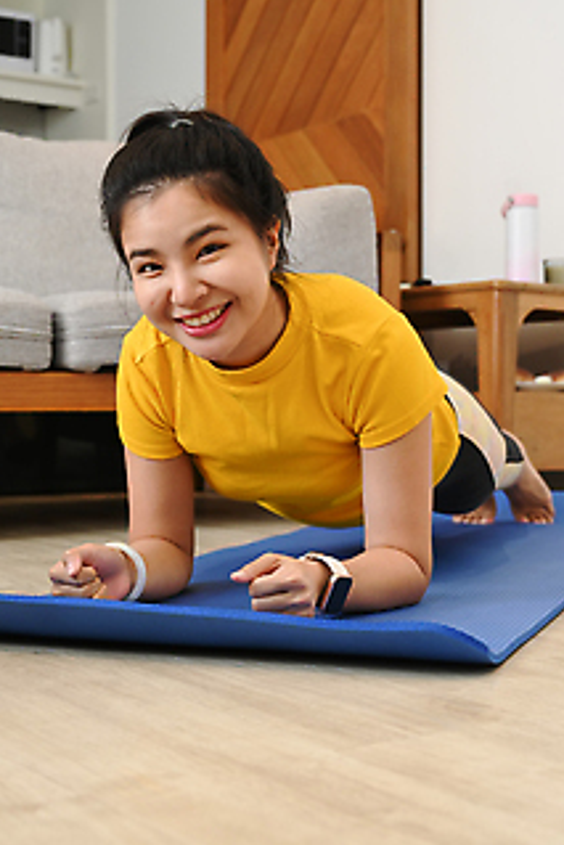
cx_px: 250
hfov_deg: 25.1
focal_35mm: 54
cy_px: 400
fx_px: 1268
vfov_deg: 36.8
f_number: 4.5
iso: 400
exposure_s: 1/50
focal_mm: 43
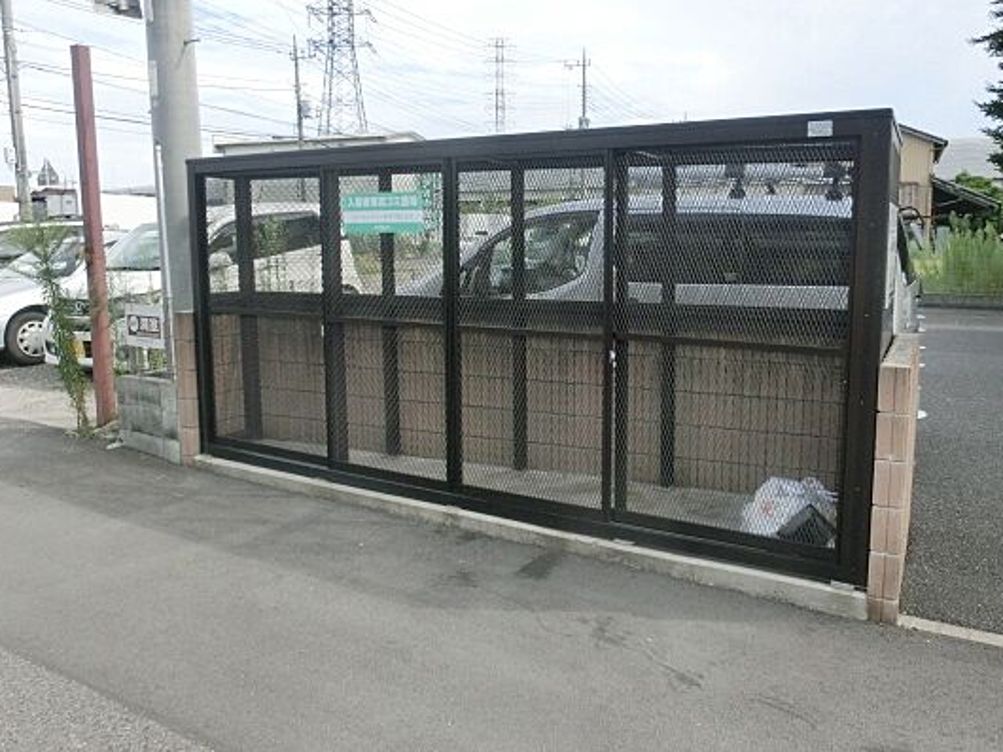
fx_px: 840
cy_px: 347
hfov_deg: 61.2
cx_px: 592
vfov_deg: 48.2
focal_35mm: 29
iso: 80
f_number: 3
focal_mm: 4.24
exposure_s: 1/1000
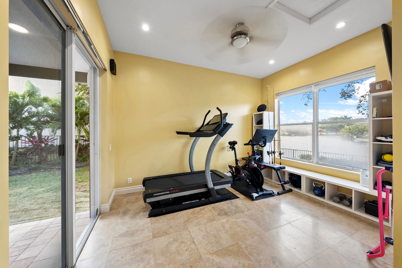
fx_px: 134
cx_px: 201
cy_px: 134
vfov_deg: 90.1
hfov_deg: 112.6
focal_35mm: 12
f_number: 8
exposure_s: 1/4
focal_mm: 12
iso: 400
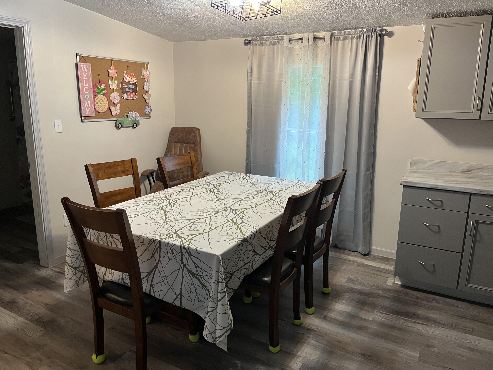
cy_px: 185
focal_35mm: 26
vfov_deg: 53.1
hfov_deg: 67.3
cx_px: 246
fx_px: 370
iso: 250
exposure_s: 1/60
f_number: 1.6
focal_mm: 5.1
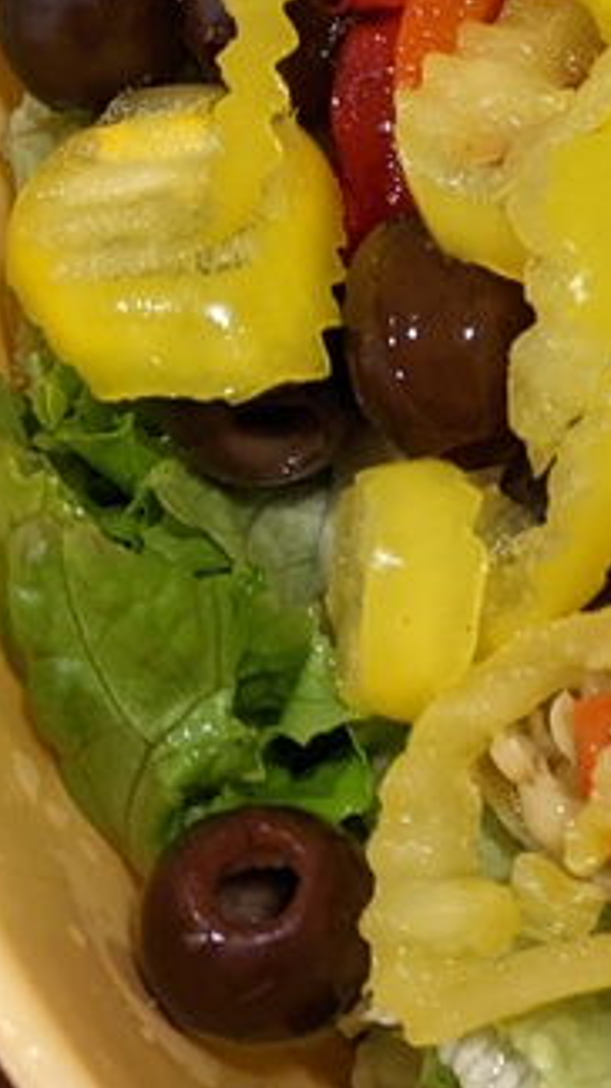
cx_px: 1380
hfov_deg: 11.2
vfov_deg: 22.5
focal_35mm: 93
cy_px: 178
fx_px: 2681
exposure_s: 1/24
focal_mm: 4.44
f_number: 1.8
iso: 77
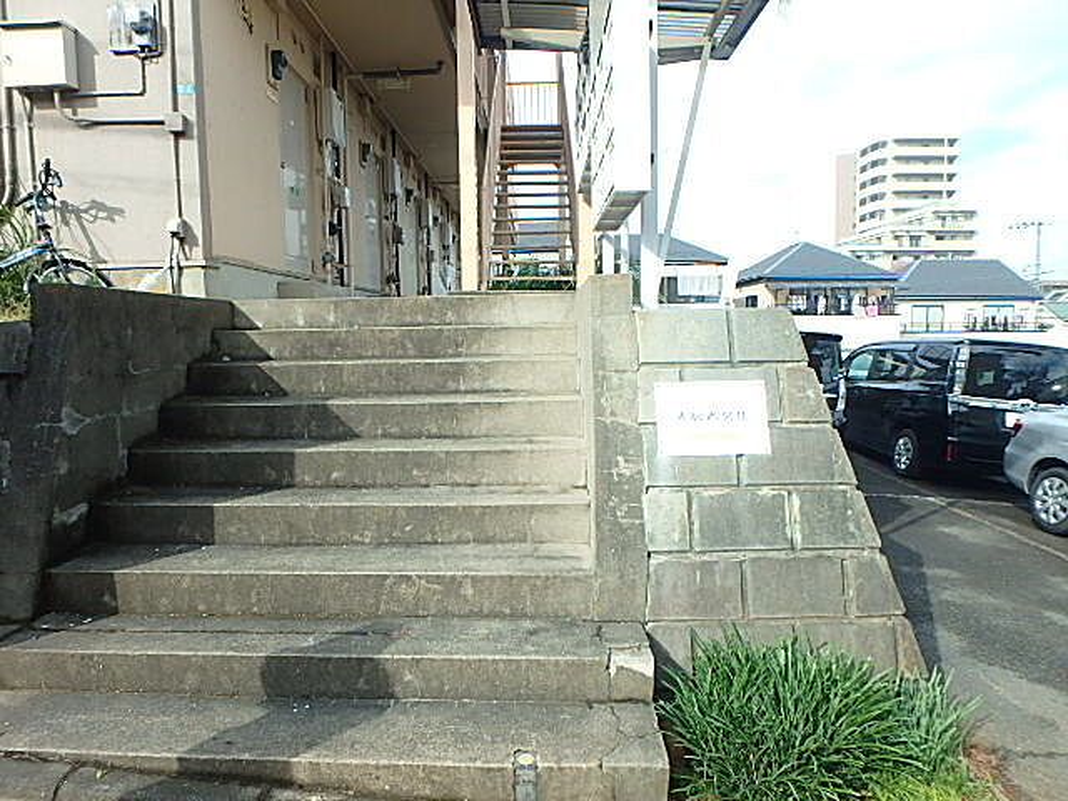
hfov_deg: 79.0
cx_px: 534
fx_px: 648
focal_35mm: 21
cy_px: 400
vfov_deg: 63.4
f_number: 3.5
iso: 125
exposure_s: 1/400
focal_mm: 3.7
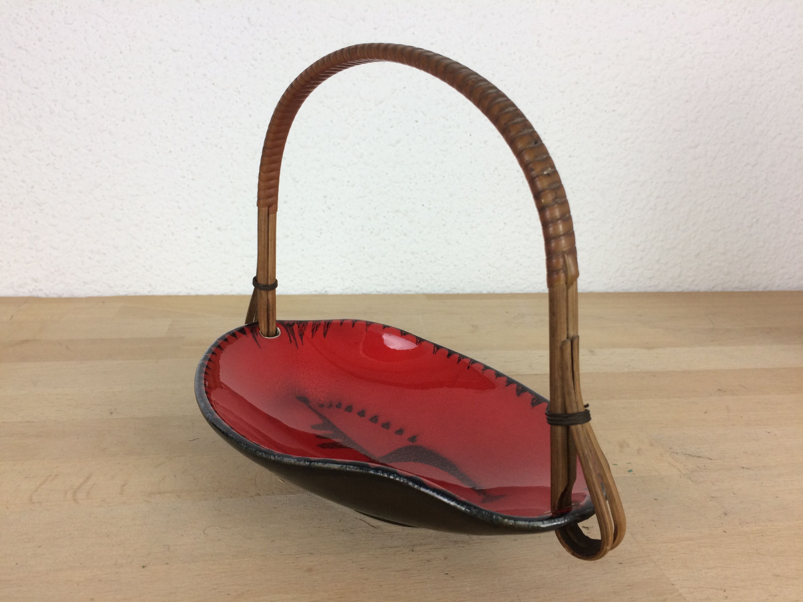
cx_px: 402
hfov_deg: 61.7
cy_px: 301
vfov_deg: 48.2
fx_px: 673
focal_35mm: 29
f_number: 2.2
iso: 64
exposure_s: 1/100
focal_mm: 4.15
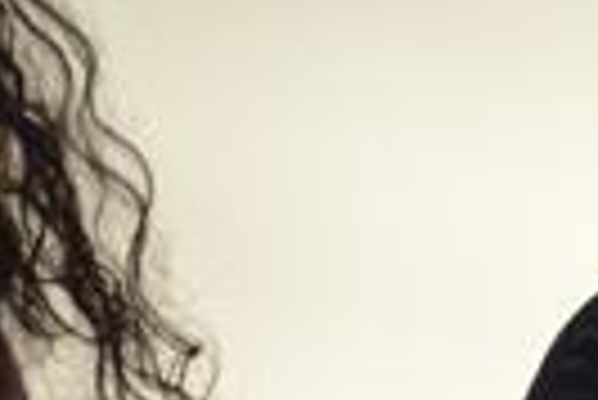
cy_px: 285
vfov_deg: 2.3
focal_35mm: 612
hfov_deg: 3.3
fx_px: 10184
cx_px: 1133
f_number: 5.6
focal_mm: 85
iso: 400
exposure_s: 1/60
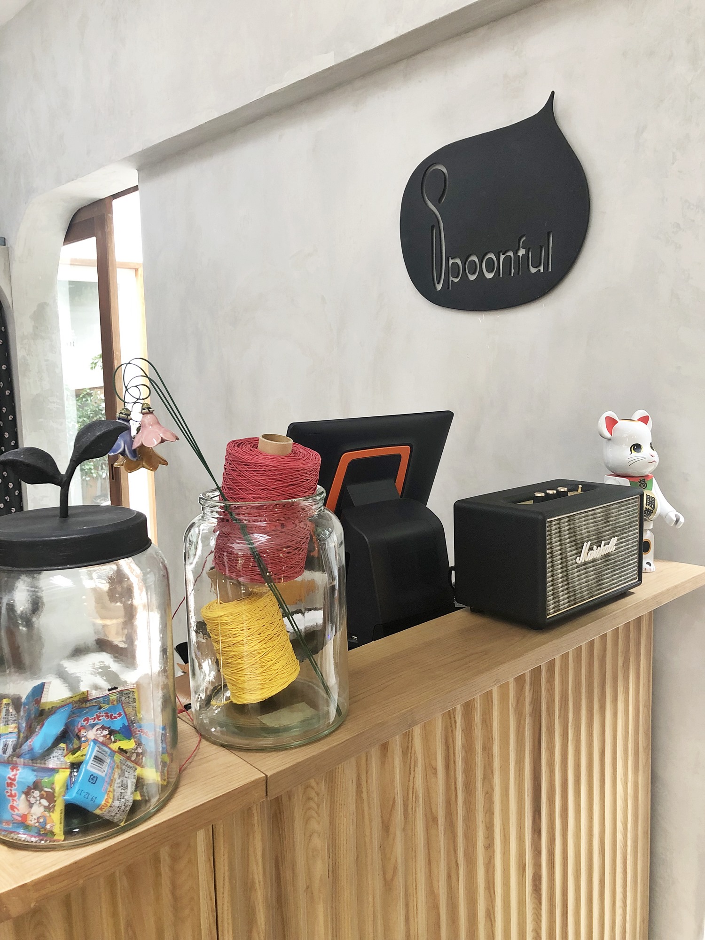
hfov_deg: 49.7
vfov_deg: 63.4
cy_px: 470
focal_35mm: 28
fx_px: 760
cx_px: 352
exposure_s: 1/17
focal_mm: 3.99
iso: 40
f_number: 1.8
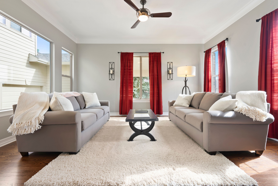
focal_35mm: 15
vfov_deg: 77.4
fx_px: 116
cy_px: 93
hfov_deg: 100.4
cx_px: 139
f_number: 9
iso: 500
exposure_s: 1/3
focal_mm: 15
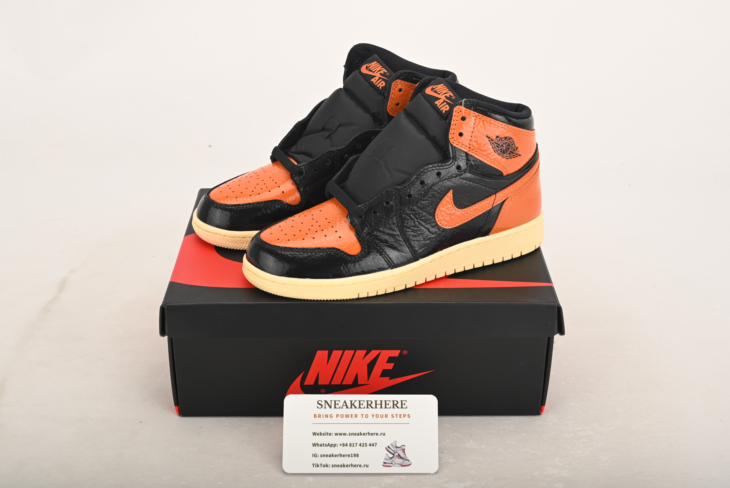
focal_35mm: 50
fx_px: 1014
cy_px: 244
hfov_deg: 39.6
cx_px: 365
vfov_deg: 27.0
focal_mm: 50
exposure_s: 1/200
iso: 100
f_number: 11
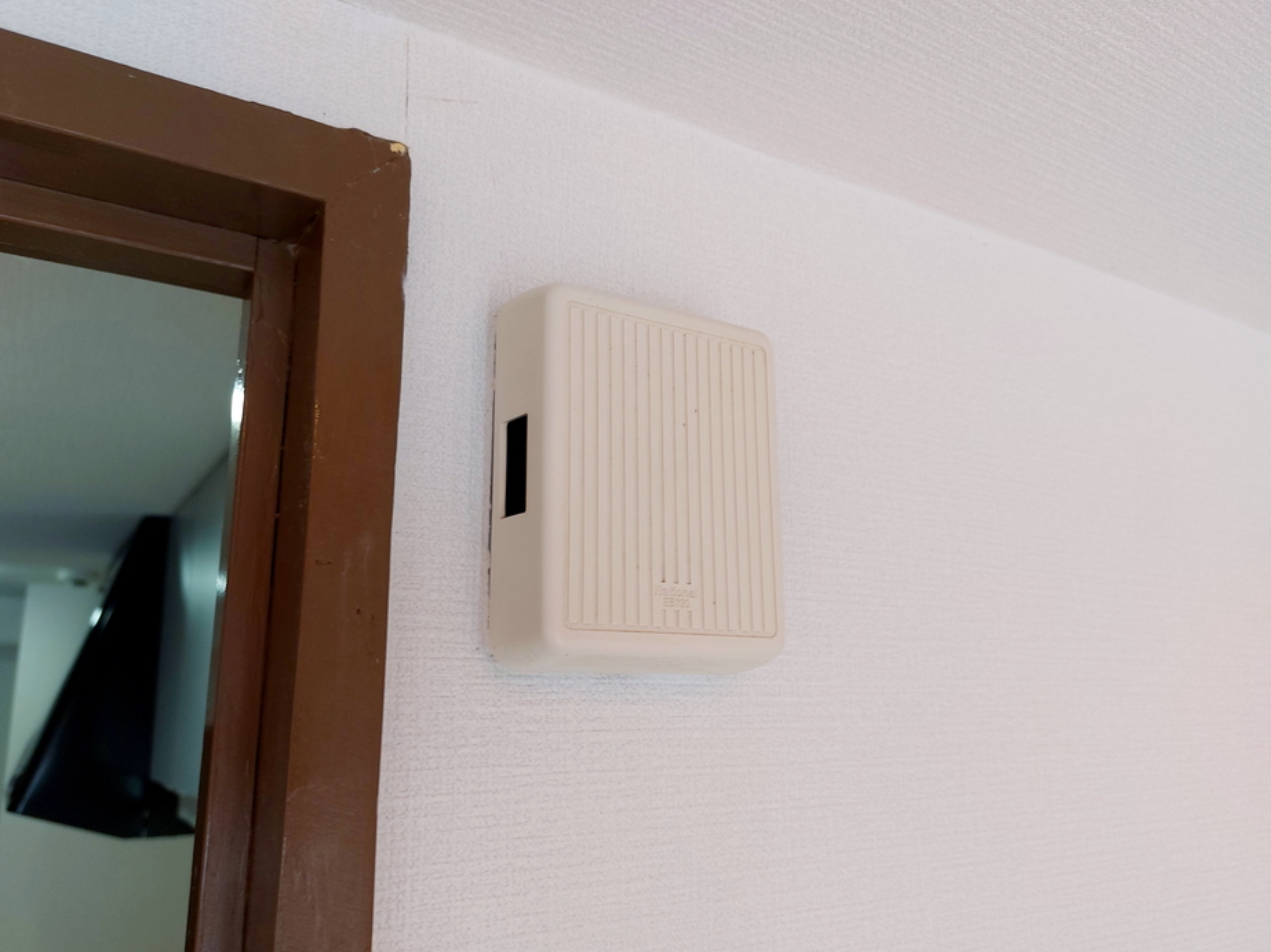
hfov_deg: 69.4
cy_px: 486
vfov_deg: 54.9
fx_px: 918
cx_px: 624
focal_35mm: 25
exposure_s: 1/24
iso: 32
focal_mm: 5.23
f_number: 1.8
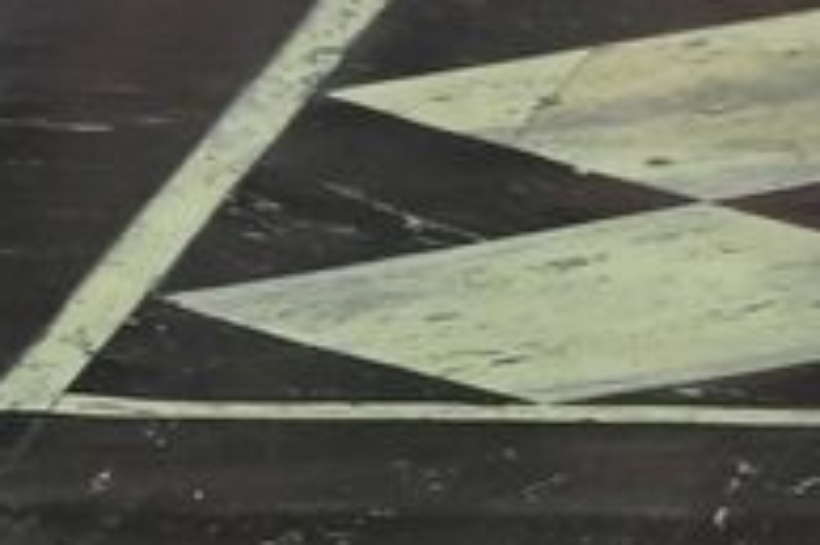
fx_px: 49271
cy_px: -917
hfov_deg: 1.0
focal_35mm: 2165
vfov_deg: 0.6
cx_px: 2143
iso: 3200
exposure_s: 1/50
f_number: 5.6
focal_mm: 350
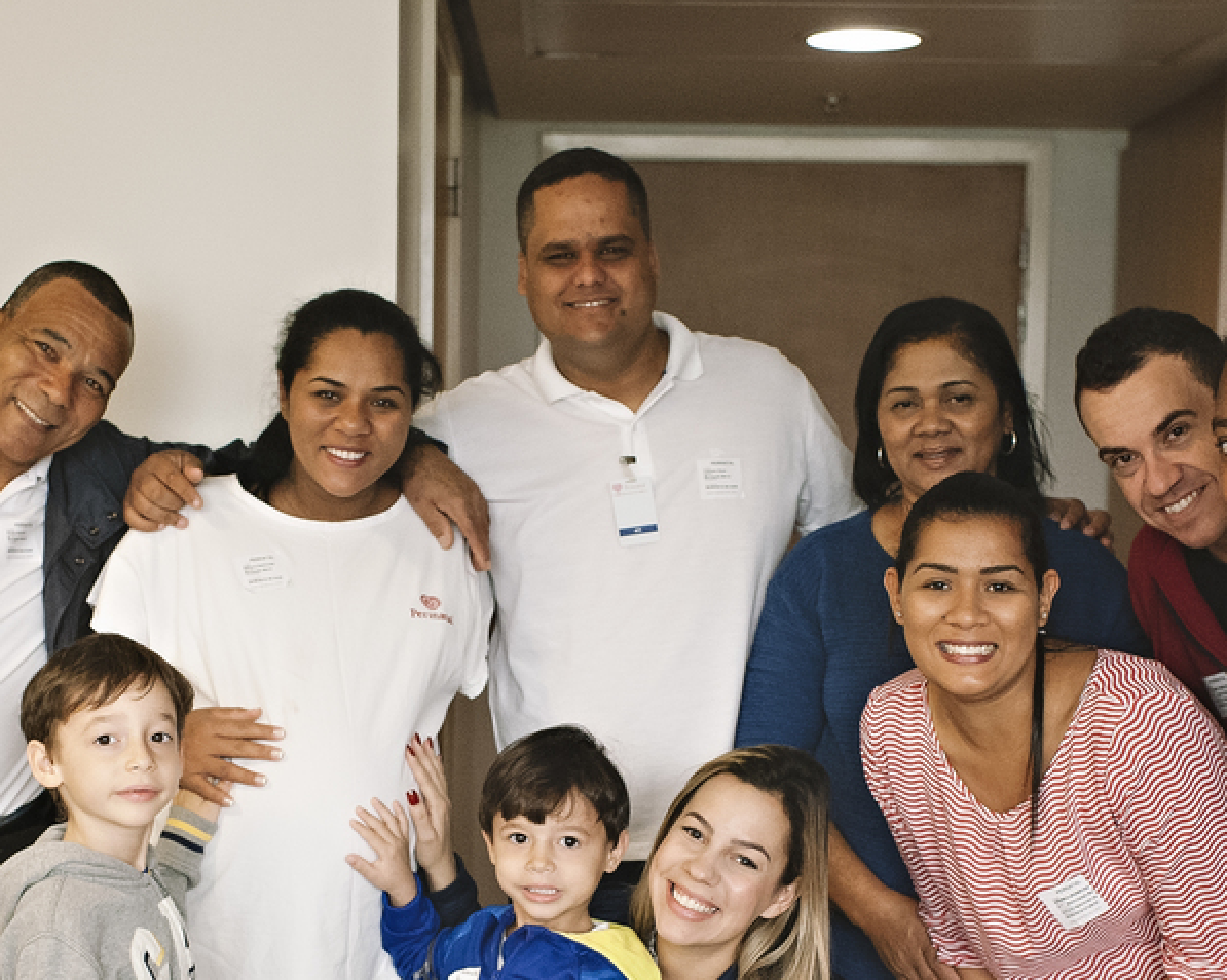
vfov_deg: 22.9
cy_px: 711
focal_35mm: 66
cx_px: 573
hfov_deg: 28.7
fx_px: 2396
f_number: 3.2
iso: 2500
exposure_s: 1/320
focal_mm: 35
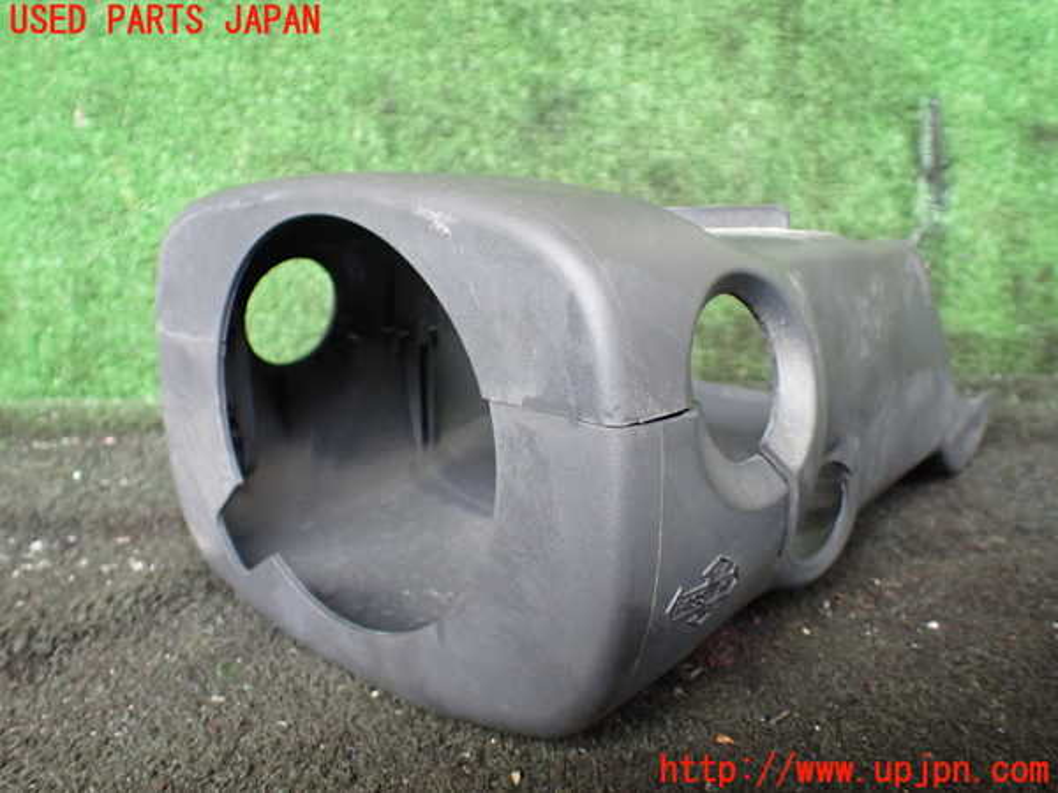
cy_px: 396
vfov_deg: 46.8
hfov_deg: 60.0
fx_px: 917
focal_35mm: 30
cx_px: 529
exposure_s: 1/125
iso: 500
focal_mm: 5.4
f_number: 2.3
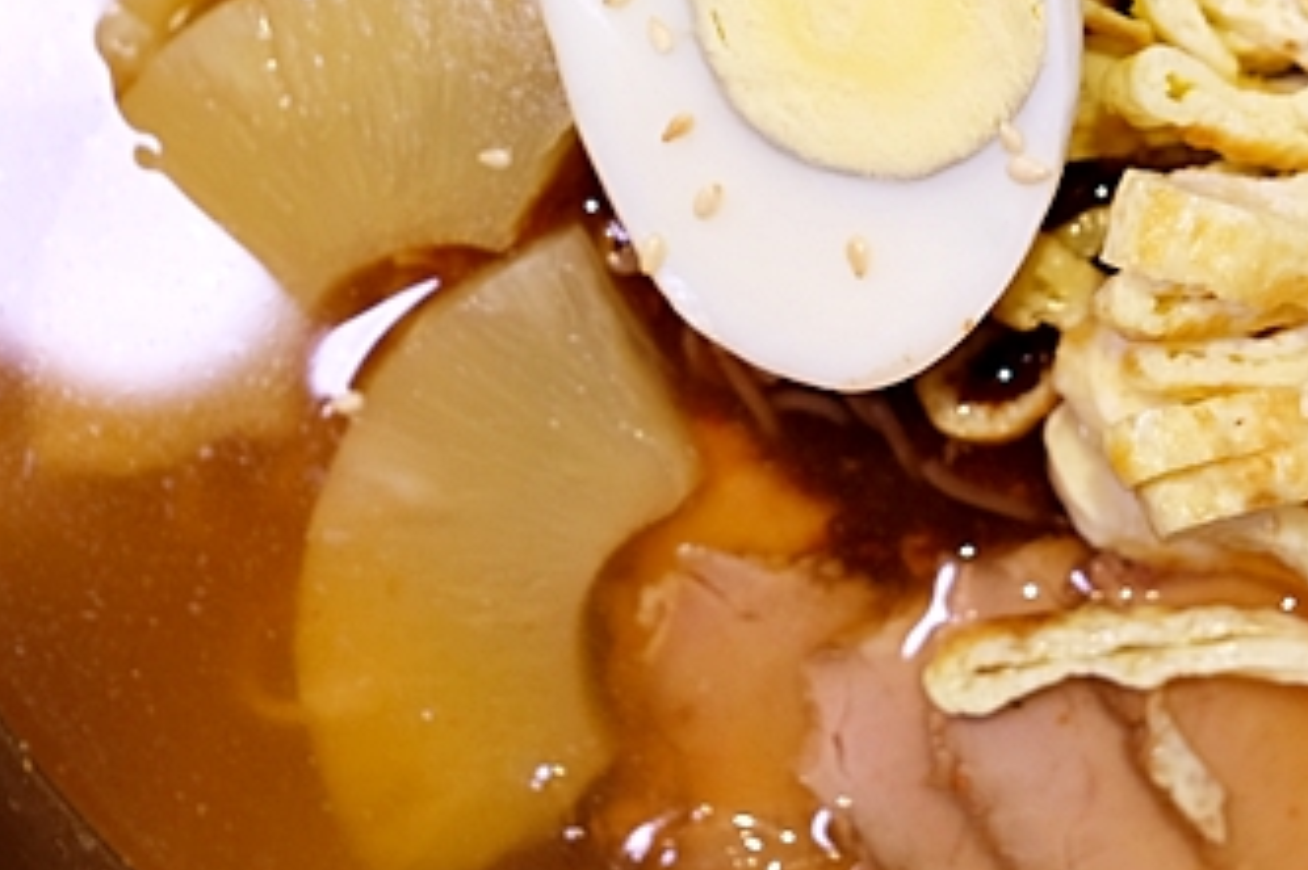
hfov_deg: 21.3
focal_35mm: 95
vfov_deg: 14.2
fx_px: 3450
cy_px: 87
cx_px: 961
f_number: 2.8
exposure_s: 1/140
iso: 500
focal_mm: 23
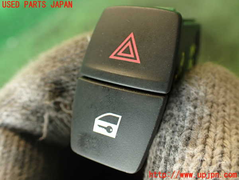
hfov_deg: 51.4
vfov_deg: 39.7
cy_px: 90
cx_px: 120
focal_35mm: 36
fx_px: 249
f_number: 2.5
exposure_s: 1/40
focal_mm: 6.37
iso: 250
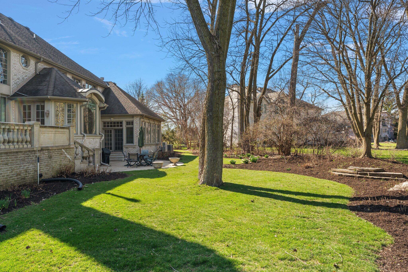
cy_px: 136
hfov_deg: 73.7
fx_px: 272
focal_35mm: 24
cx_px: 204
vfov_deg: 53.1
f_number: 9
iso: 320
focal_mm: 24
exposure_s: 1/60
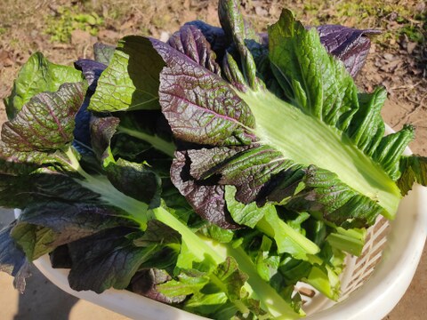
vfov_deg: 53.1
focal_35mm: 26
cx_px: 214
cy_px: 160
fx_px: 321
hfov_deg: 67.3
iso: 100
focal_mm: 4.74
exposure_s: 1/1180
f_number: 1.79
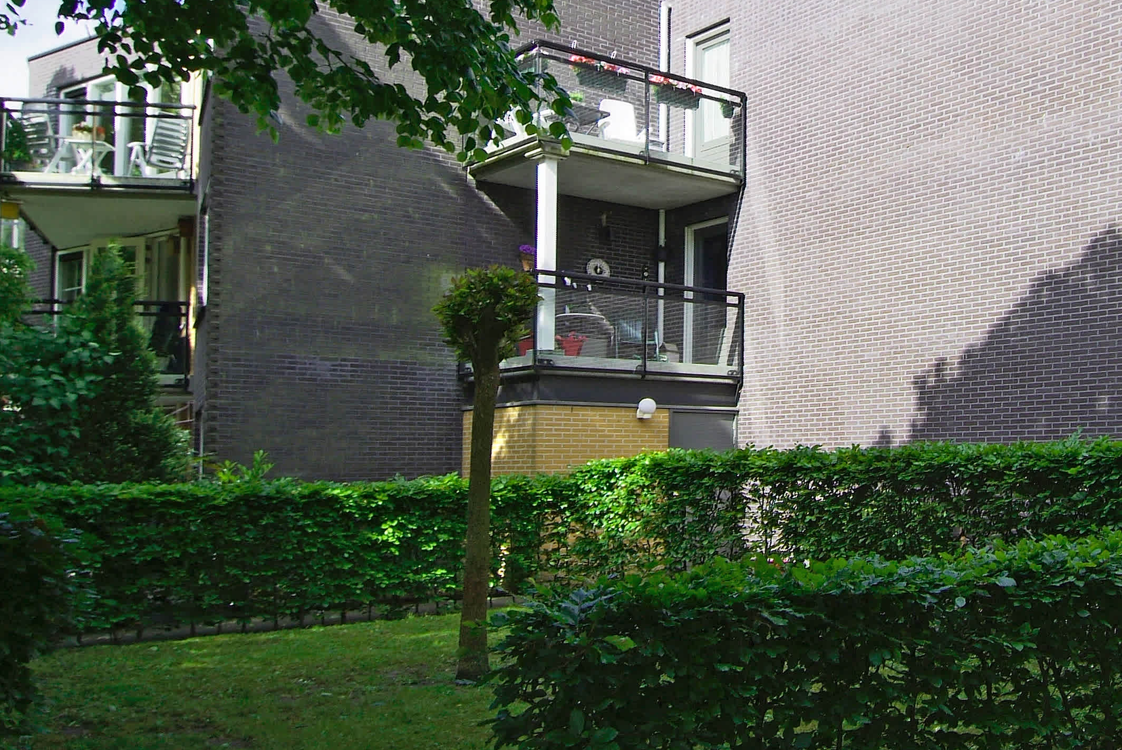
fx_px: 1123
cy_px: 258
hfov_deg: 49.1
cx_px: 941
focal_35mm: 36
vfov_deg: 36.6
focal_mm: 12
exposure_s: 1/180
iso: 160
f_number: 6.7
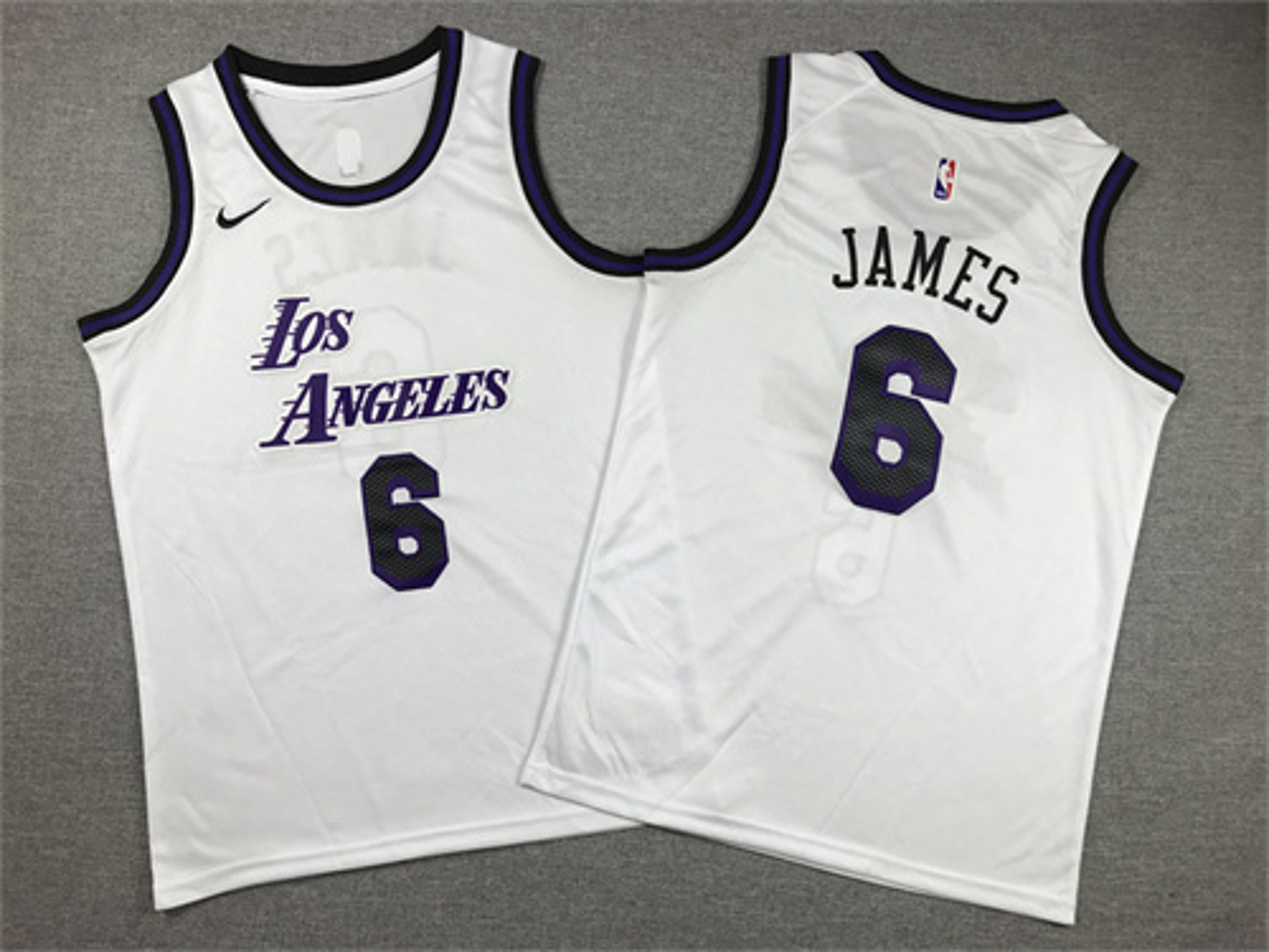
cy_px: 476
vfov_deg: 49.7
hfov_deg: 63.4
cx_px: 634
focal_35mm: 28
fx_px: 1026
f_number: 1.8
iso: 20
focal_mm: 3.99
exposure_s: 1/144
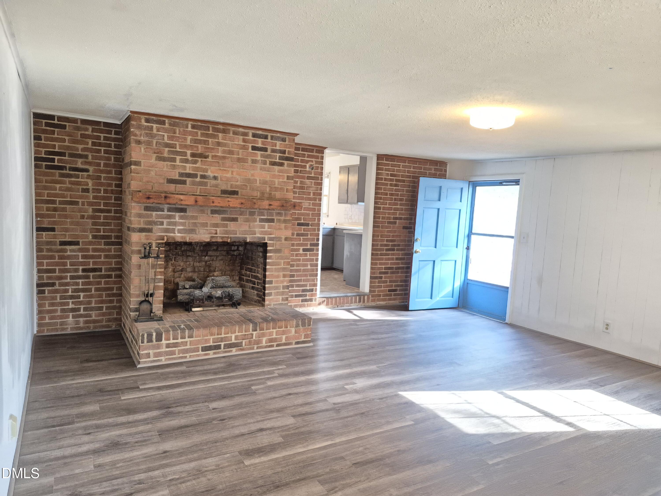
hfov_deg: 73.9
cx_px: 330
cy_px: 248
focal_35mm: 23
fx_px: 439
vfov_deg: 58.9
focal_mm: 5.4
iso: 800
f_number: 1.8
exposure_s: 1/120
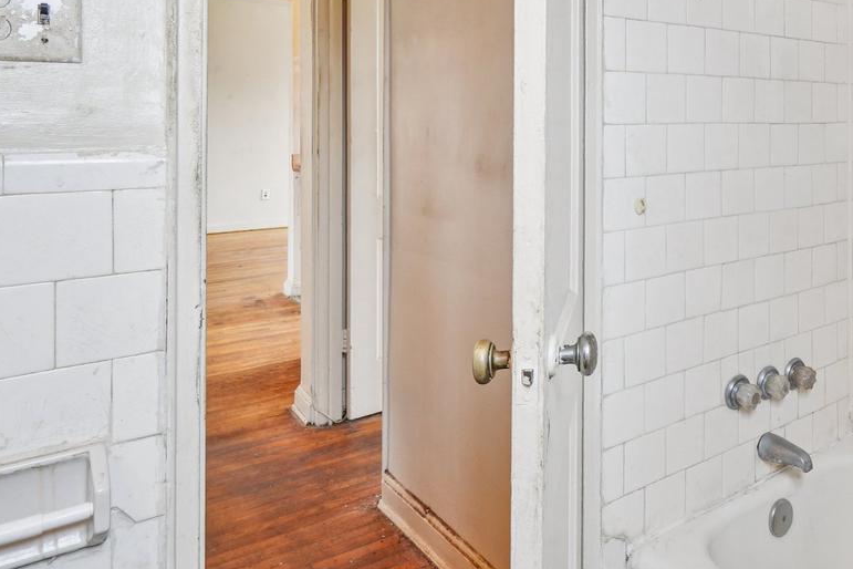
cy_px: 145
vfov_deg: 44.9
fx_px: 663
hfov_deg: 57.0
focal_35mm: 28
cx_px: 757
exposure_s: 1/3.33
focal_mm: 10
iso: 100
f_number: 7.1
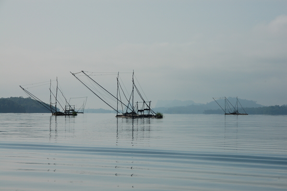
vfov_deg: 9.9
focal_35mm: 138
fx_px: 1099
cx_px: 144
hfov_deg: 14.9
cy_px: 96
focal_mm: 92
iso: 200
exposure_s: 1/640
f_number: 13
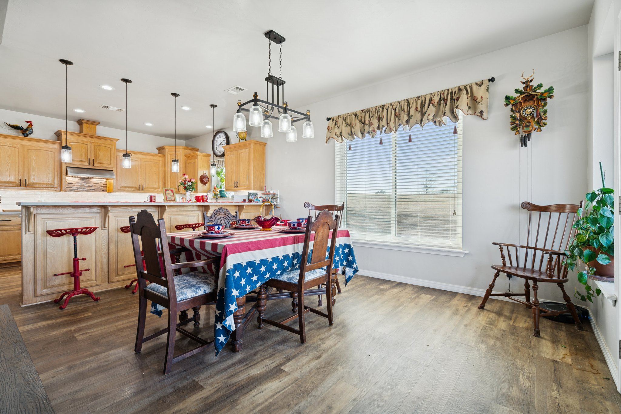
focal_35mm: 16
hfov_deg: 96.7
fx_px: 276
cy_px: 207
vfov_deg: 73.8
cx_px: 310
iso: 200
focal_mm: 16
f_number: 7.1
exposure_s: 1/20
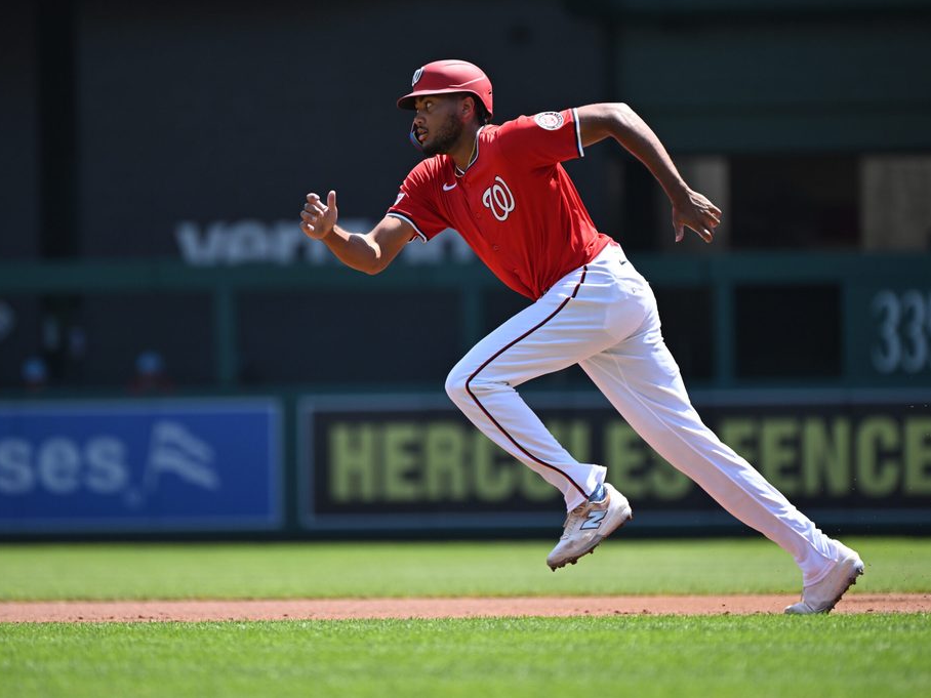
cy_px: 349
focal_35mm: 434
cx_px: 479
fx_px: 11672
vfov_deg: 3.4
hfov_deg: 4.6
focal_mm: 400
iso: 500
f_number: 4
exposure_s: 1/2000
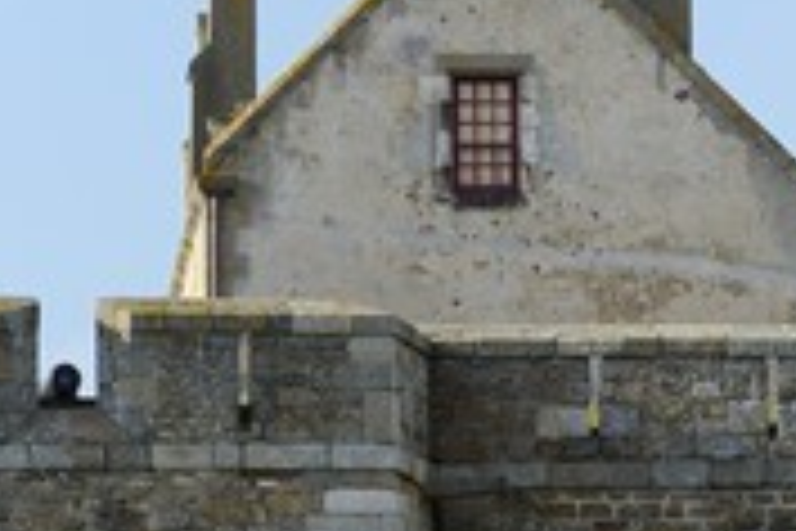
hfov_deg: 4.3
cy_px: 364
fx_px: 10480
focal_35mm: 474
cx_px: 787
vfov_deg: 2.9
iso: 200
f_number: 11
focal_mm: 200
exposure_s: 1/200
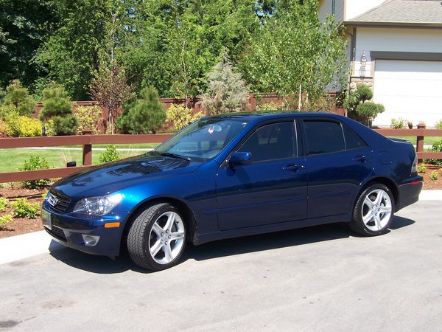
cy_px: 166
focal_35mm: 52
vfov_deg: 28.0
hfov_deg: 36.8
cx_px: 221
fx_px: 664
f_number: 4.8
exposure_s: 1/350
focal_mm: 8
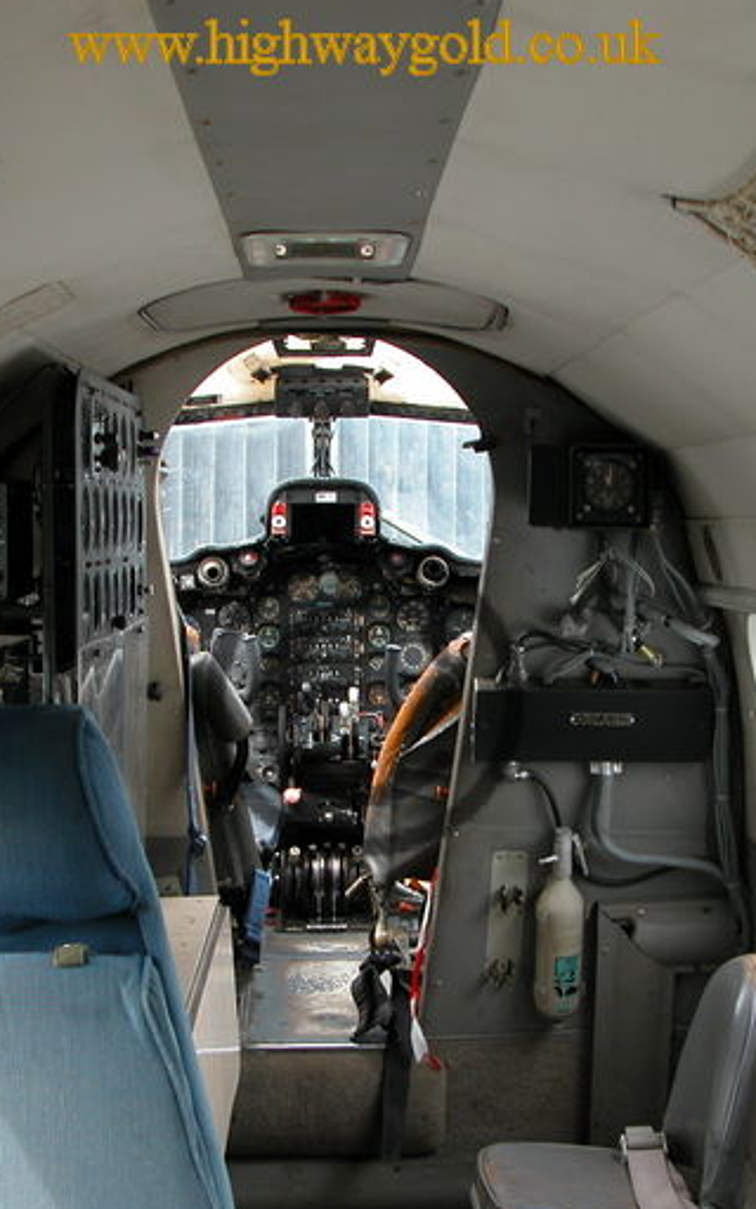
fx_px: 1912
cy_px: 701
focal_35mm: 58
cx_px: 364
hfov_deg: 22.4
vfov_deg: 35.0
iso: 100
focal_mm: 8.9
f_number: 3.2
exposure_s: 1/73
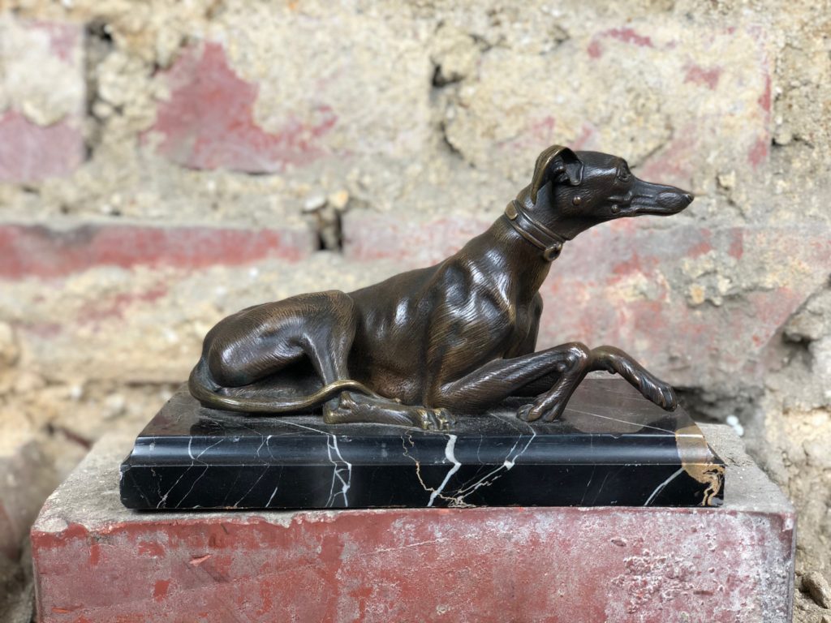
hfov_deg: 36.8
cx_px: 416
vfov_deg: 28.0
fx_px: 1248
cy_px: 312
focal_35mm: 52
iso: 50
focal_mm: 6
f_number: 2.4
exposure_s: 1/50
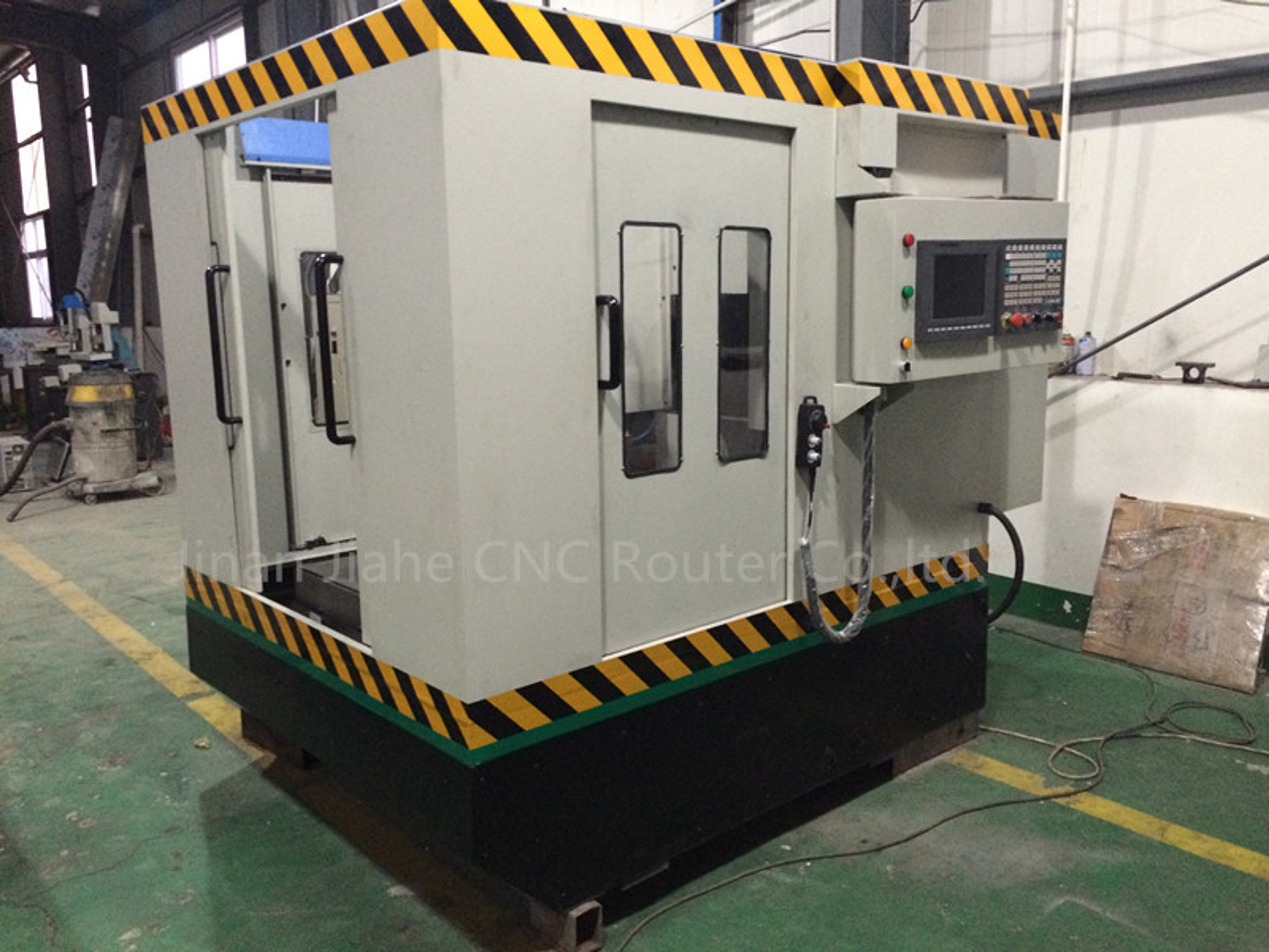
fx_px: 1063
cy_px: 476
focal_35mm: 29
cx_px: 634
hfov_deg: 61.7
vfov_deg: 48.2
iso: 400
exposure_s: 1/15
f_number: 2.2
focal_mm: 4.15
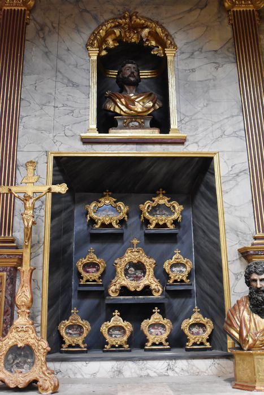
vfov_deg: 53.1
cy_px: 198
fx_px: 396
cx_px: 132
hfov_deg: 36.9
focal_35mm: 36
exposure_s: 1/60
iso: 5000
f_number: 4.5
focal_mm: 24
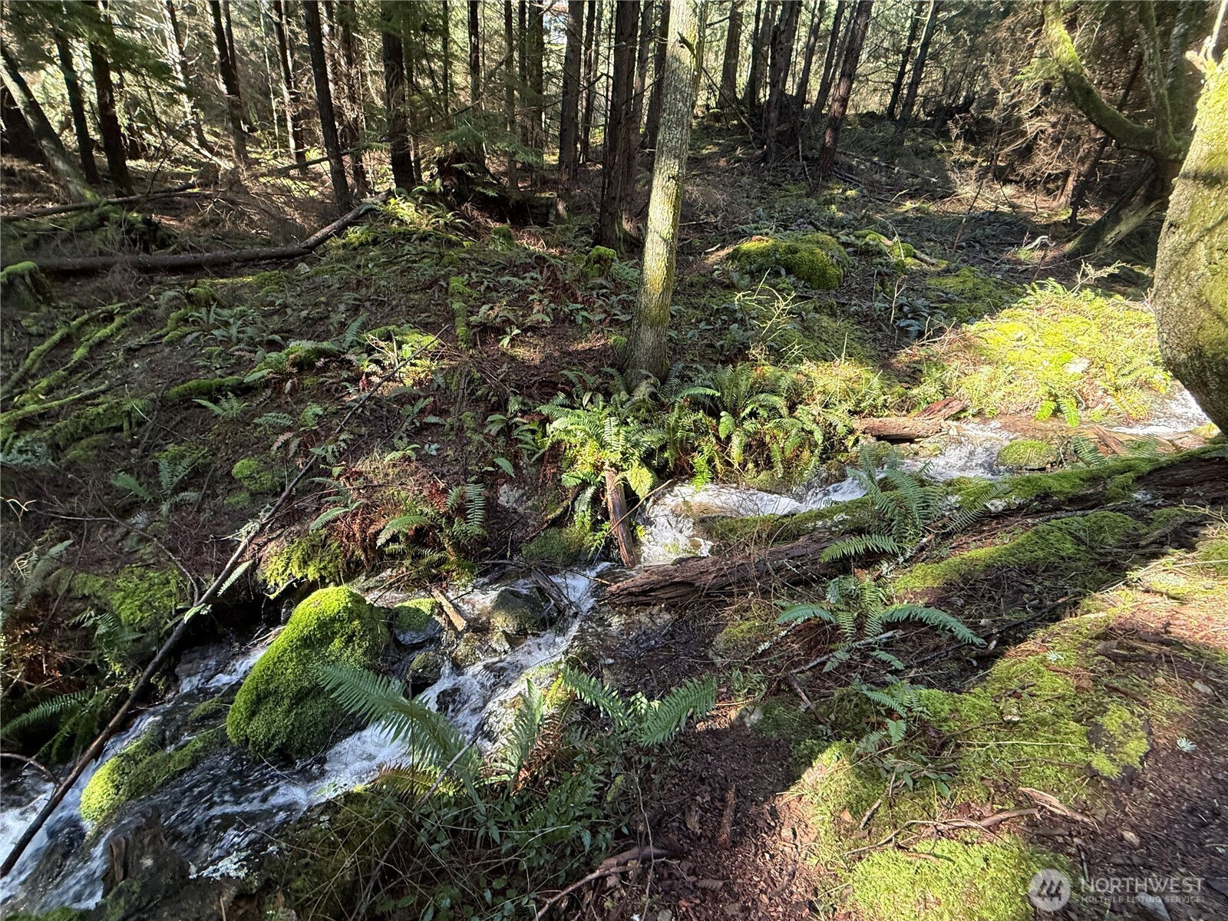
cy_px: 460
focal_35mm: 14
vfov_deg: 85.7
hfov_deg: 102.1
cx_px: 614
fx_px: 497
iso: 320
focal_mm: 2.22
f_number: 2.2
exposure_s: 1/81
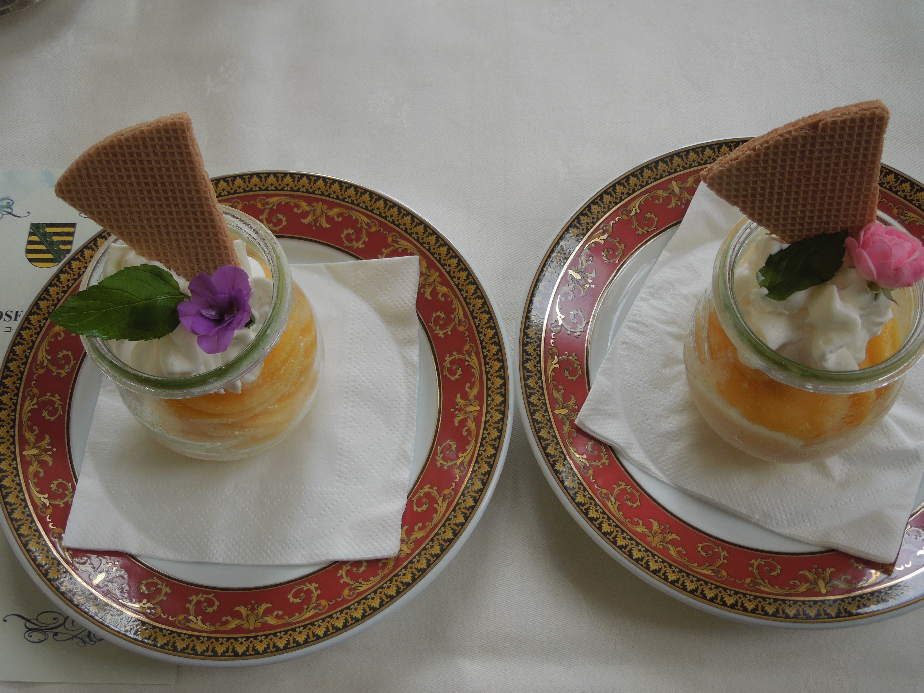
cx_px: 462
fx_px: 1041
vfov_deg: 36.8
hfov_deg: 47.9
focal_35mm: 39
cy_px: 346
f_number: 3.8
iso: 100
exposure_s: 1/80
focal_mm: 7
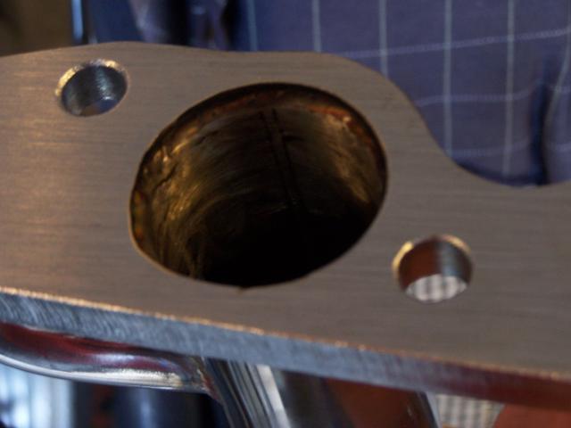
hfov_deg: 18.7
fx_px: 1732
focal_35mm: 105
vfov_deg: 14.1
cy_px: 214
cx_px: 286
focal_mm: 17.5
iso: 140
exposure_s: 1/8
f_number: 3.2
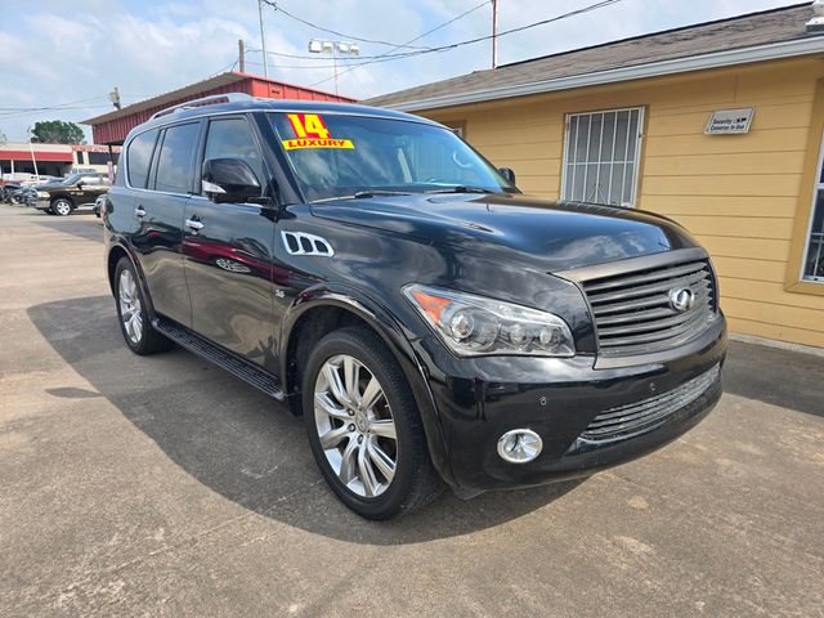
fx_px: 547
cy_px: 309
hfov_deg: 73.9
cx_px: 412
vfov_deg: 58.9
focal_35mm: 23
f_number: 1.7
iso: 12
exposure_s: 1/547
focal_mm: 6.3
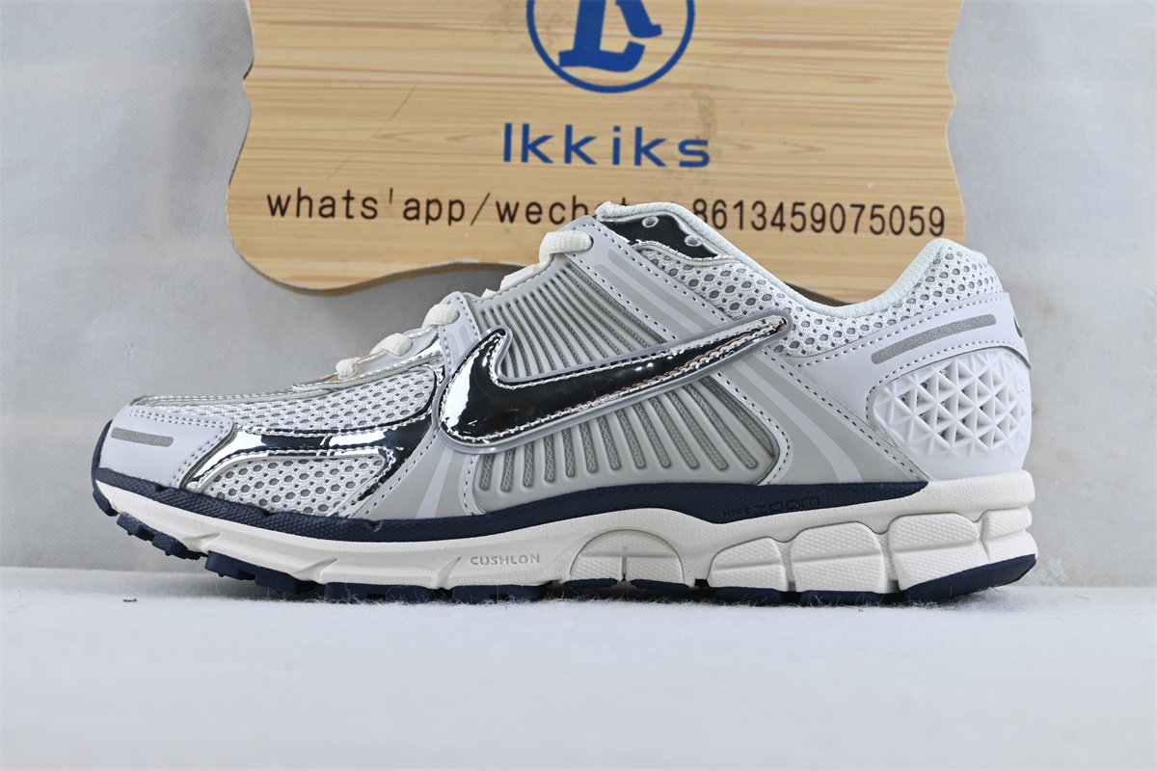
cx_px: 578
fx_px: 1567
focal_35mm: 49
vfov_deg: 27.7
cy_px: 386
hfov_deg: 40.5
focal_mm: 32.5
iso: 100
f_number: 5
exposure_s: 1/50
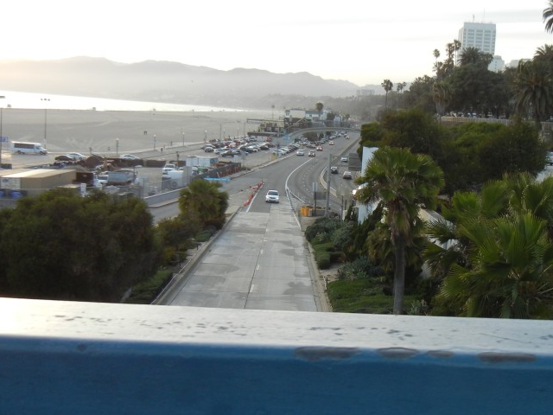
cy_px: 188
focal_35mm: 48
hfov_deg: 39.1
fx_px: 767
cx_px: 378
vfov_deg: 30.2
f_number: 3.5
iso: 160
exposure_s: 1/219
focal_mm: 5.4
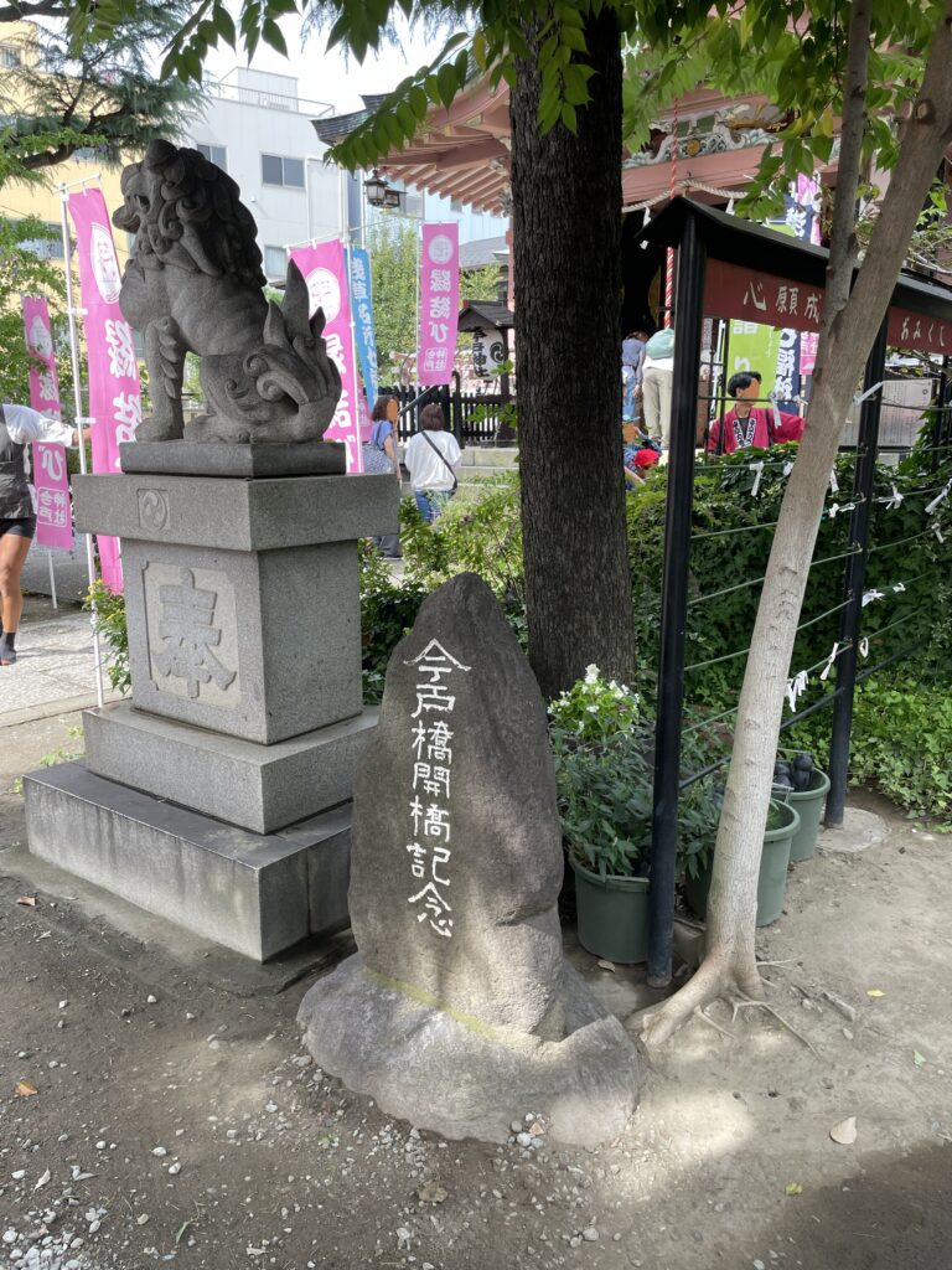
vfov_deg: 67.3
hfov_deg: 53.1
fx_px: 953
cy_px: 635
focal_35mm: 26
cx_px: 476
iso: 32
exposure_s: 1/284
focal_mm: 4.2
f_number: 1.6
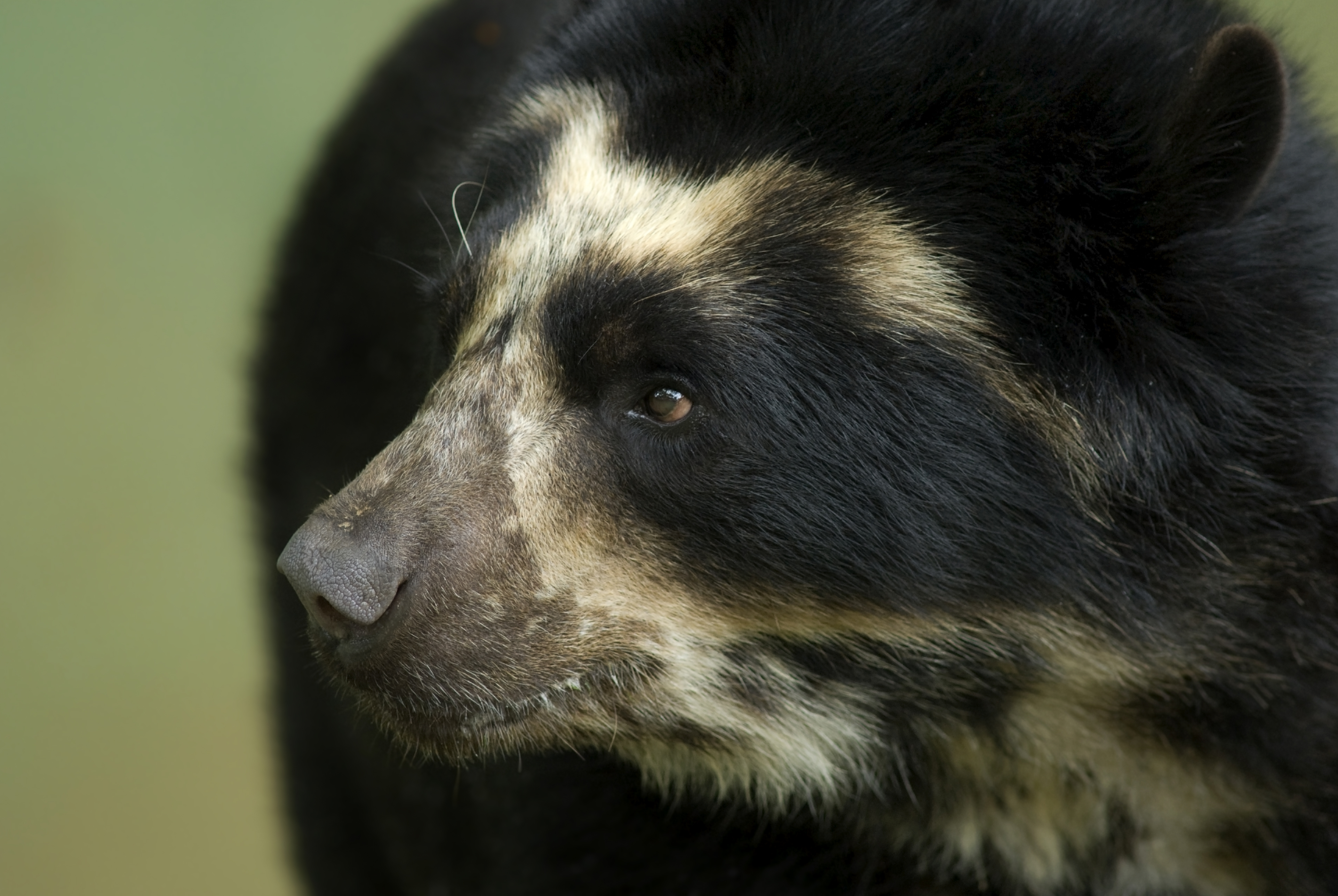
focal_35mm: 453
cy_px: 450
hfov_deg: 4.5
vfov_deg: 3.0
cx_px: 669
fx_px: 16857
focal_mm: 300
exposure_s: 1/160
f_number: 4.5
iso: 400
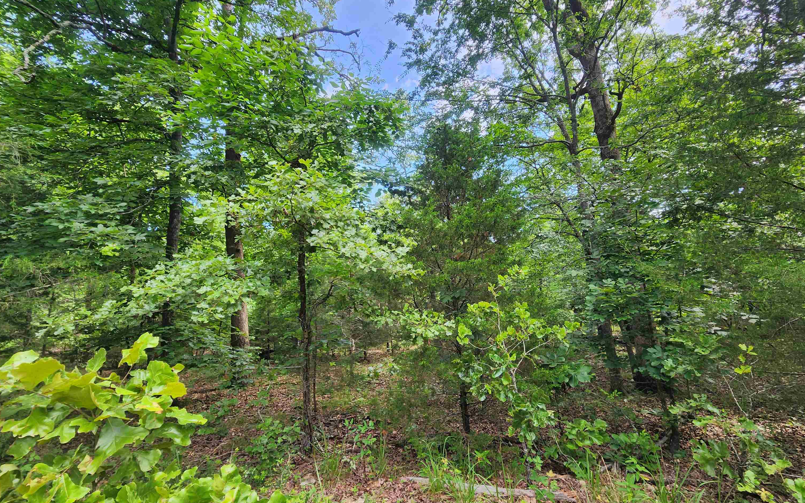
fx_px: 307
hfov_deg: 105.3
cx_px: 401
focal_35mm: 14
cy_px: 249
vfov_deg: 78.6
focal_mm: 2.2
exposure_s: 1/179
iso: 50
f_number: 2.2
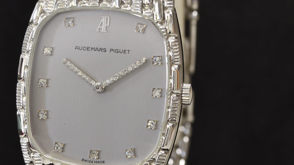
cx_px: 83
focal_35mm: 231
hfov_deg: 9.3
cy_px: 85
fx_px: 1801
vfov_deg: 5.3
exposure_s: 1/2.5
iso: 100
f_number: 16
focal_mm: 90
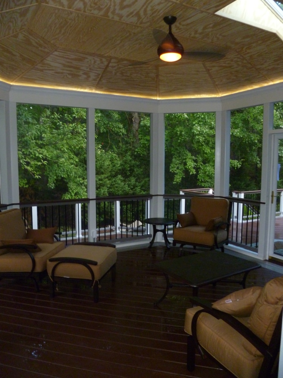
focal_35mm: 28
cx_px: 142
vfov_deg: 63.4
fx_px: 305
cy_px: 189
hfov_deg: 49.7
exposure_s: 1/30
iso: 400
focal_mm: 5
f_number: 3.3
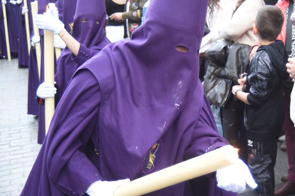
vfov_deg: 25.4
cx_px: 232
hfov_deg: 36.4
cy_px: 124
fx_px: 434
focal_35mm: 53
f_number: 3.5
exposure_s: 1/100
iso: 360
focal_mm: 29
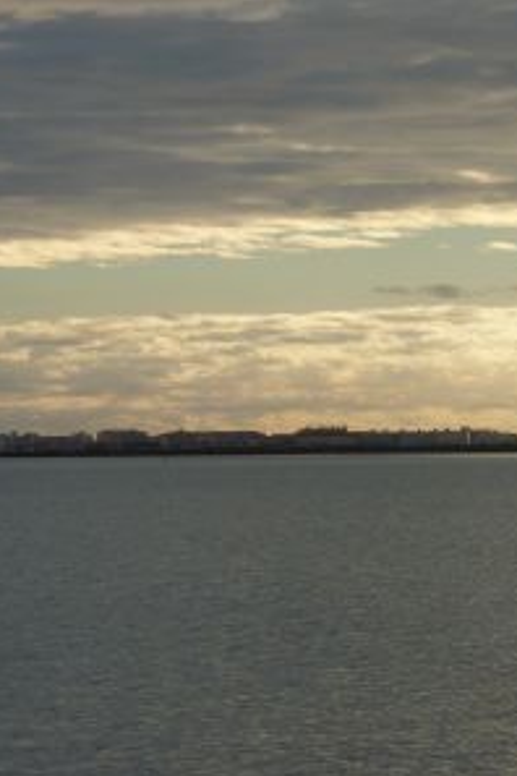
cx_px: 201
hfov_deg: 6.2
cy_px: 389
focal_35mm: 221
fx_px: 4760
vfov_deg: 9.3
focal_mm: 25.9
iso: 80
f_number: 5.6
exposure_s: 1/500
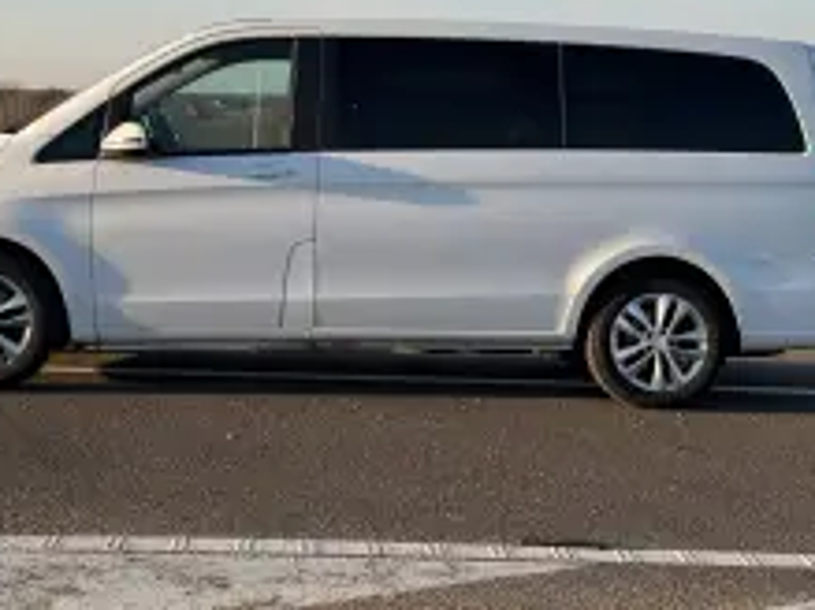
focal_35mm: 79
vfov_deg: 18.5
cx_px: 406
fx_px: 1859
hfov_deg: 24.7
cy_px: 112
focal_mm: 6.76
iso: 64
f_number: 1.78
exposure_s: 1/2865
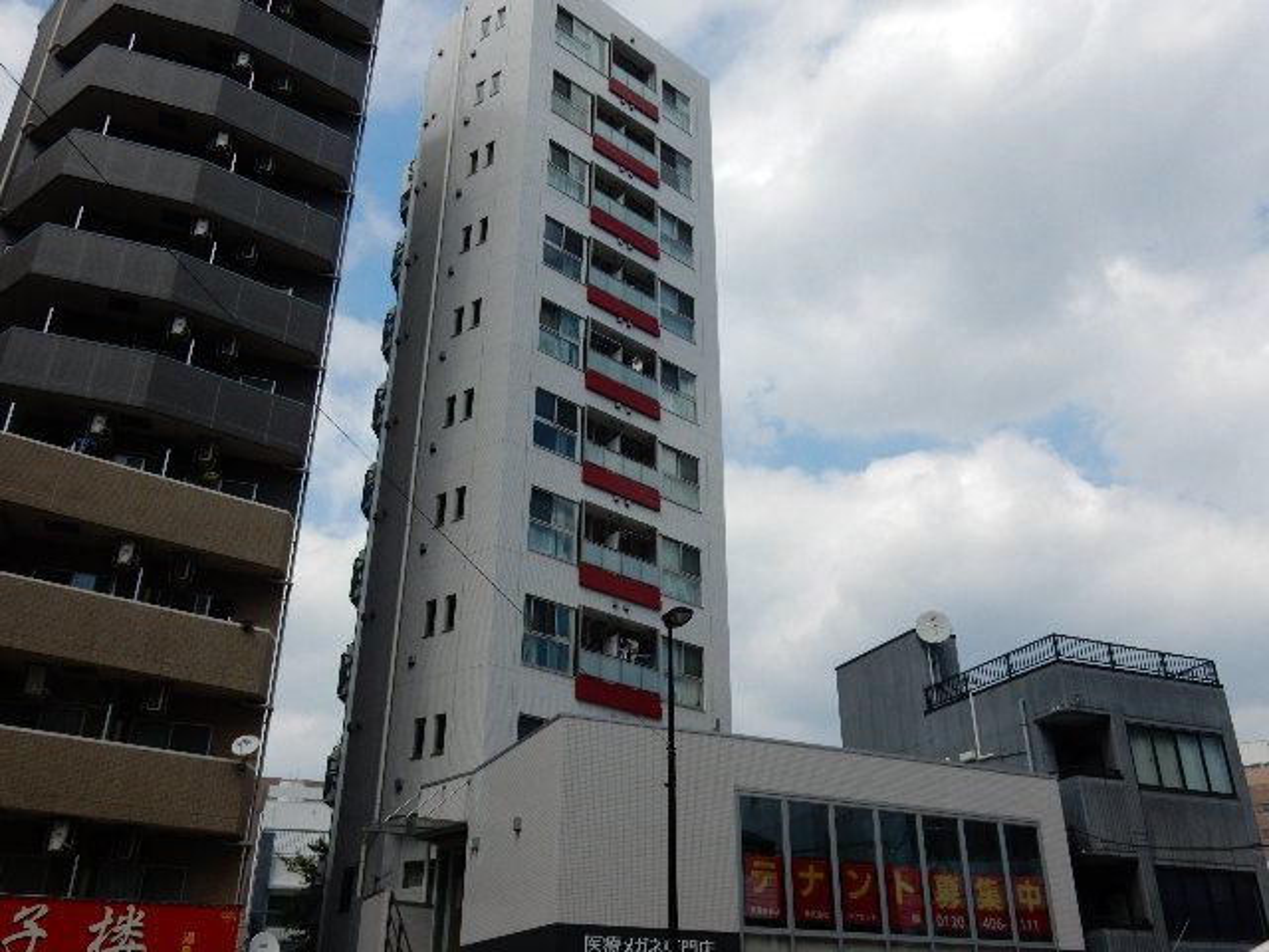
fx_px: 1100
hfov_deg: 60.0
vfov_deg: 46.8
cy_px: 476
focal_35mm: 30
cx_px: 634
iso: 125
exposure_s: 1/1600
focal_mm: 5.4
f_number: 4
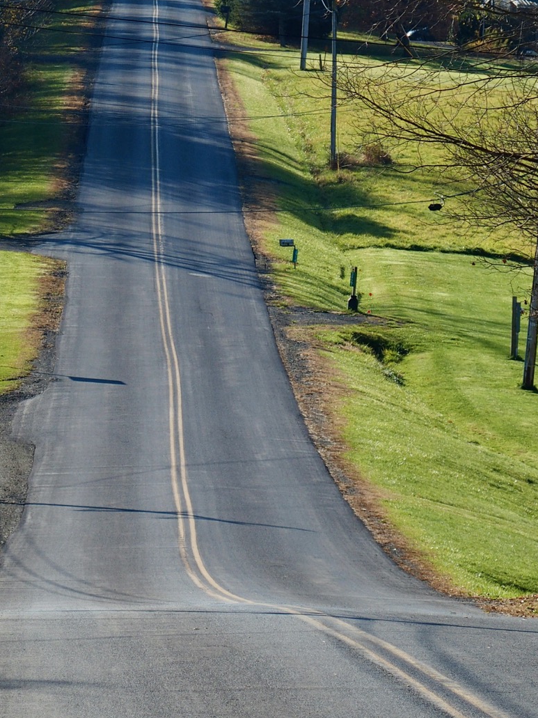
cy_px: 258
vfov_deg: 7.7
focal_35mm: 256
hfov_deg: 5.8
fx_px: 5306
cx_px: 150
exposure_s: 1/1600
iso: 100
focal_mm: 35
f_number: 2.8
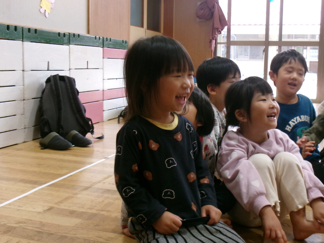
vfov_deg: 27.5
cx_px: 162
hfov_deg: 36.2
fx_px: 496
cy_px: 122
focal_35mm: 53
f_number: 4.9
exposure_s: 1/34
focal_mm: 9.5
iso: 361
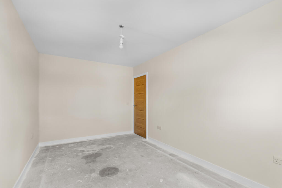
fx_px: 117
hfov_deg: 100.4
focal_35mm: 15
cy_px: 94
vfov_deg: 77.3
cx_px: 141
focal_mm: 10
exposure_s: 1/10
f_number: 9
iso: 320
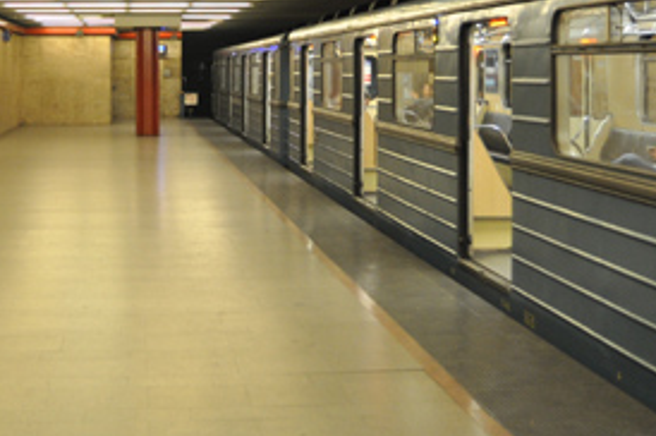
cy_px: 57
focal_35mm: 66
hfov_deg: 30.2
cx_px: 201
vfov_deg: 20.2
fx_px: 1201
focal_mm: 20
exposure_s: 1/40
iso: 800
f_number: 3.2
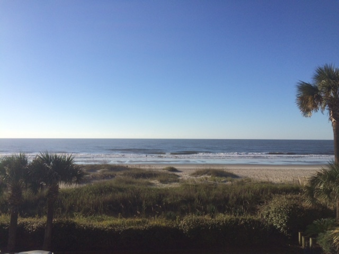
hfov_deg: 61.7
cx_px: 170
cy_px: 127
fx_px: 284
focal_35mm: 29
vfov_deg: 48.2
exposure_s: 1/4115
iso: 32
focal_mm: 4.15
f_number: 2.2
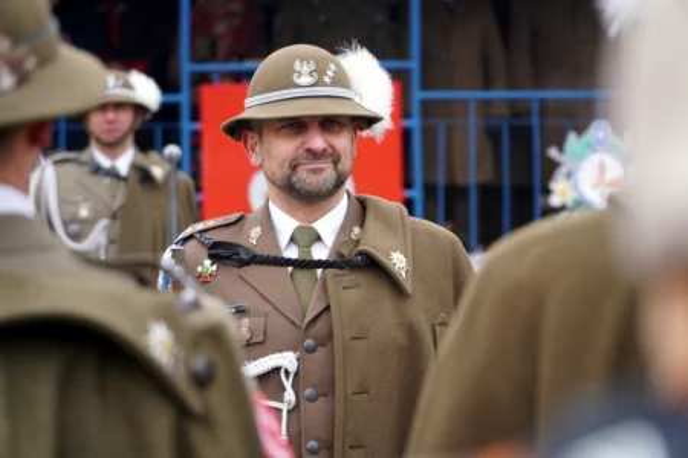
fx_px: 2580
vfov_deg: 10.2
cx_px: 344
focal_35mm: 135
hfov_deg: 15.2
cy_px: 229
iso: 160
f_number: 4
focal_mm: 90
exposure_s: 1/160
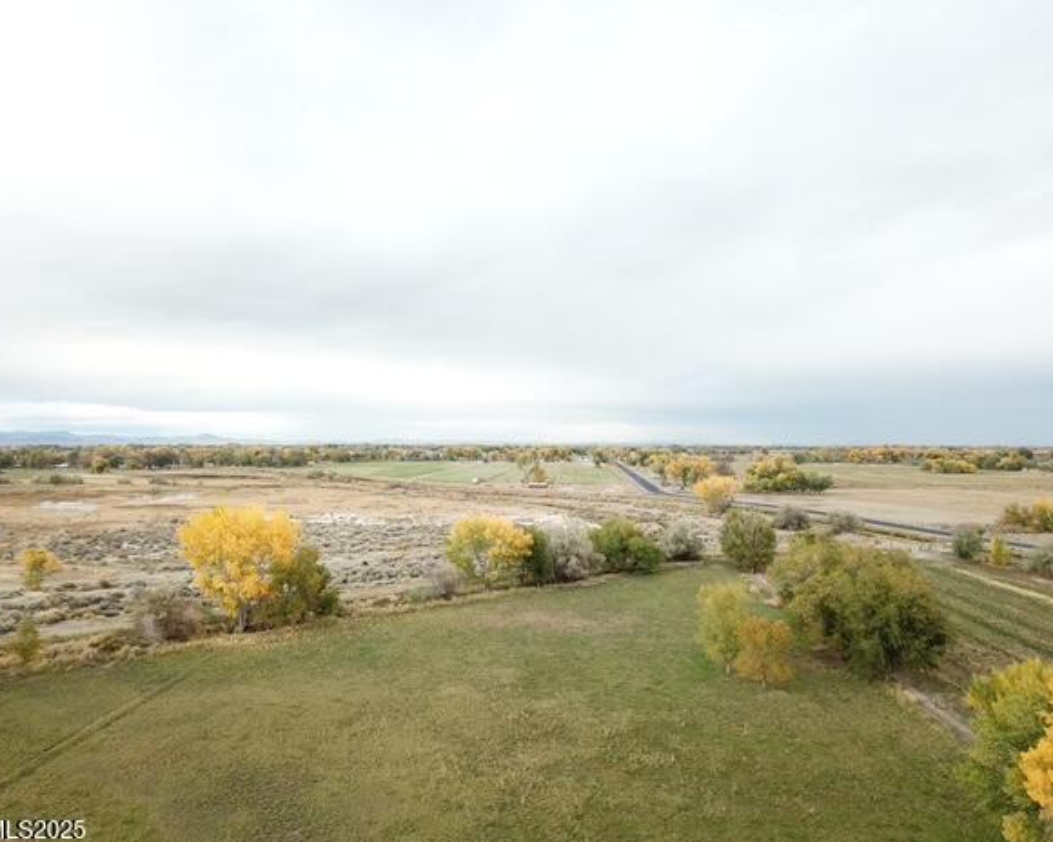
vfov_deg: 51.5
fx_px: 873
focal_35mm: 28
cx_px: 505
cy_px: 434
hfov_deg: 62.2
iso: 156
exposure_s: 1/100
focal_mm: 4.73
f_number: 2.2
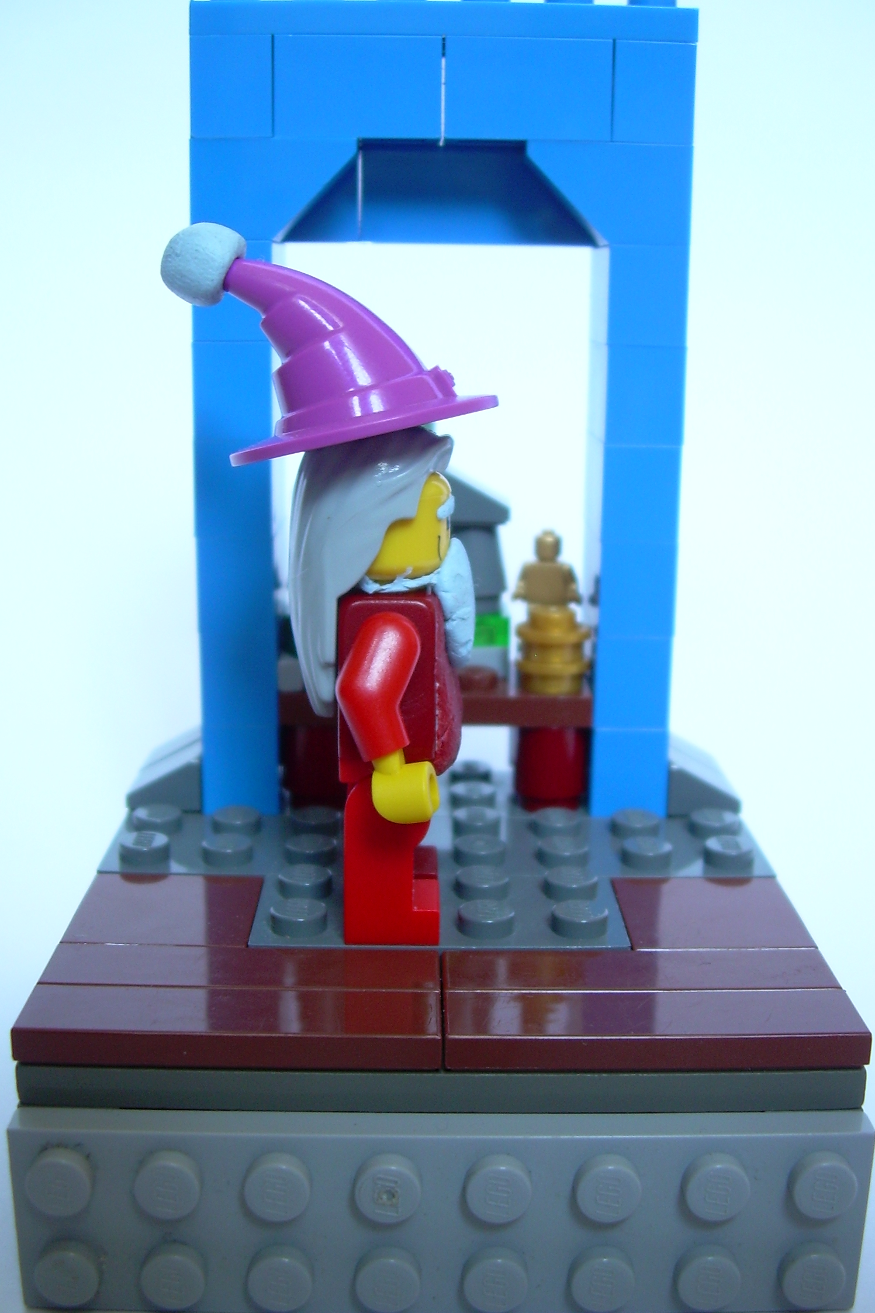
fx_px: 1458
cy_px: 663
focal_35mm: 40
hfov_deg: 33.4
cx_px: 411
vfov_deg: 48.5
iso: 84
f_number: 2.8
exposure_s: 1/2.2
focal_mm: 6.3
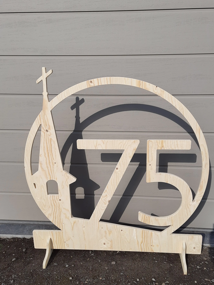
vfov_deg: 58.3
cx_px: 114
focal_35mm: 31
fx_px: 256
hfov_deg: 45.4
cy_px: 149
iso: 20
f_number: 1.8
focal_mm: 5.23
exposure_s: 1/864
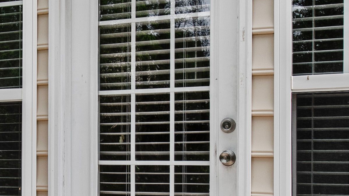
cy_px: 140
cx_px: 47
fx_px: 676
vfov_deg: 16.5
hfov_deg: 28.1
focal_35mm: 73
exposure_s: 1/160
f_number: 8
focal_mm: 10
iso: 100
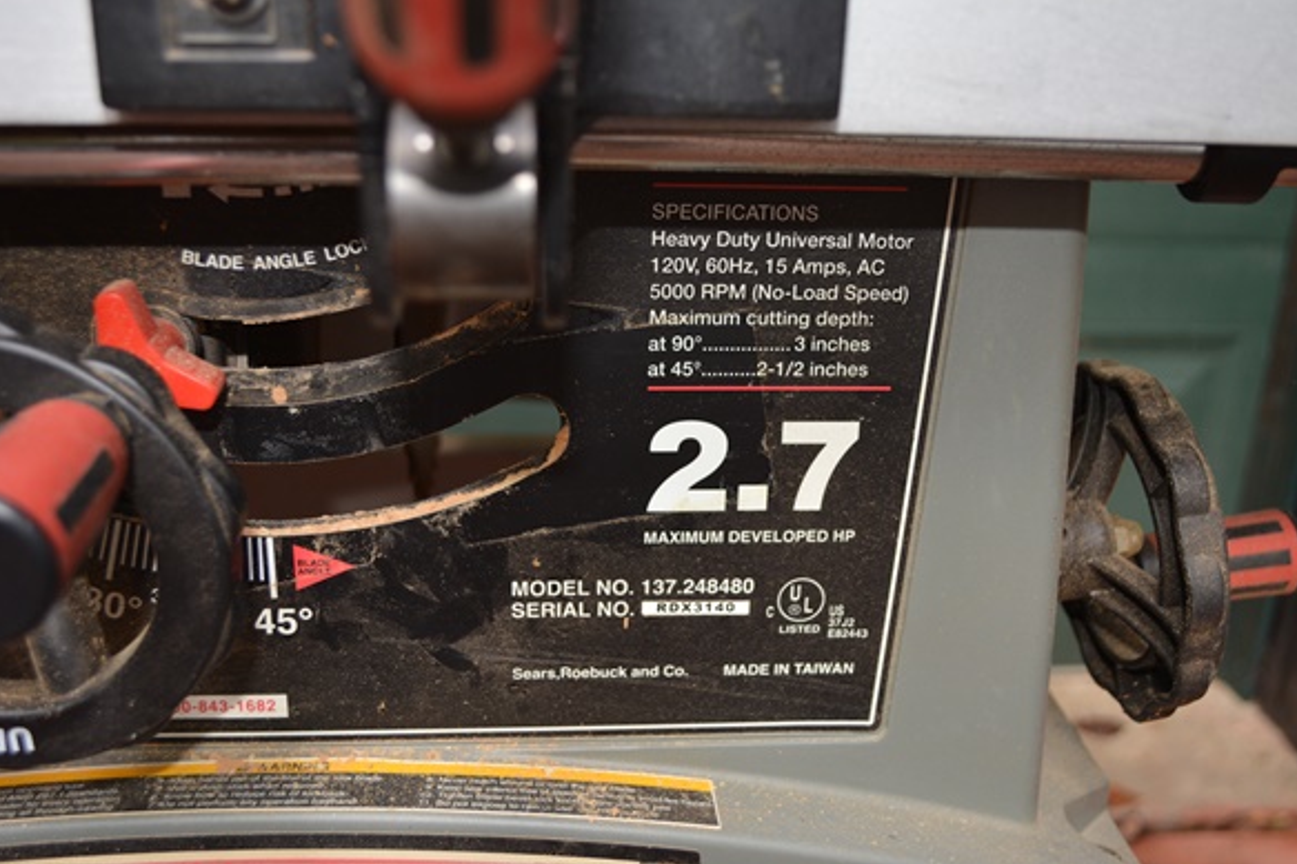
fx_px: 1333
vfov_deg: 35.9
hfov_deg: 51.9
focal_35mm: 37
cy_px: 422
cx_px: 648
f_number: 4
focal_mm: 24
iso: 320
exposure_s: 1/100
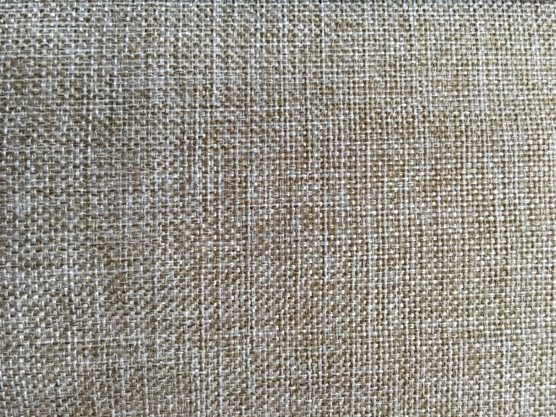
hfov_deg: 61.7
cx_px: 278
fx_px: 466
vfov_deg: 48.2
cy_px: 208
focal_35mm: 29
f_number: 2.2
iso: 50
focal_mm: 4.15
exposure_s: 1/17
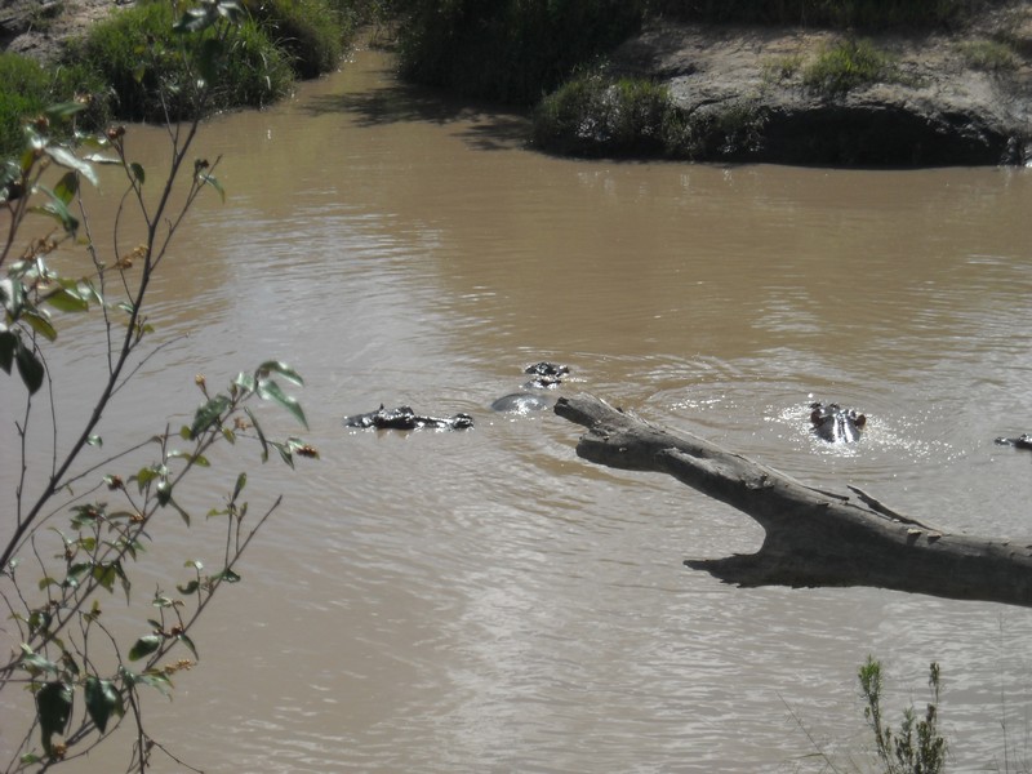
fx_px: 3130
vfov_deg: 14.1
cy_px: 387
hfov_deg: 18.7
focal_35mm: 105
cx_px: 516
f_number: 9.3
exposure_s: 1/250
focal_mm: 17.1
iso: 87
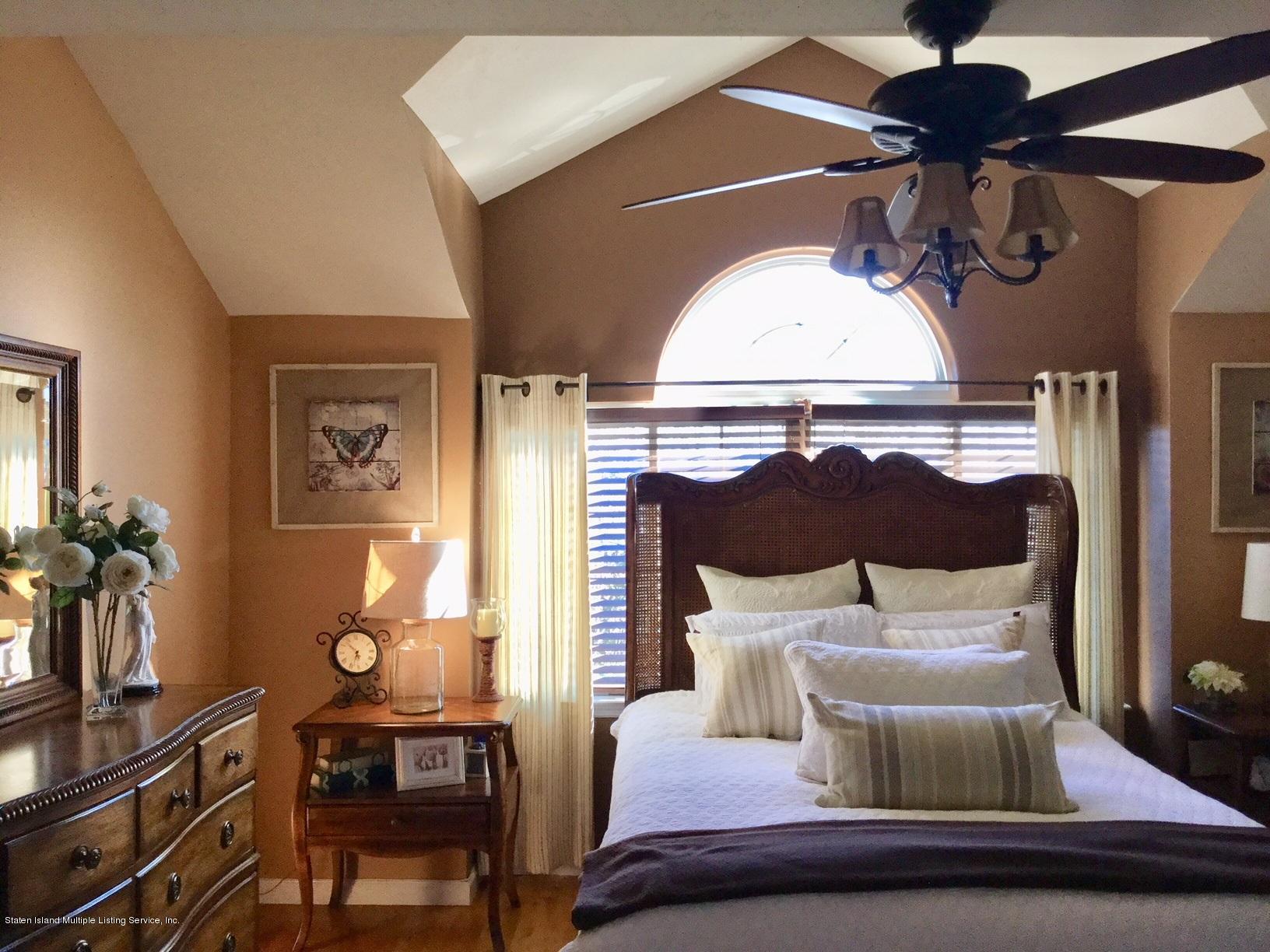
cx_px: 635
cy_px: 476
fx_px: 1137
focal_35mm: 31
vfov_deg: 45.4
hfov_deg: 58.4
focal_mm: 3.3
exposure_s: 1/30
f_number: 2.4
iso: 25
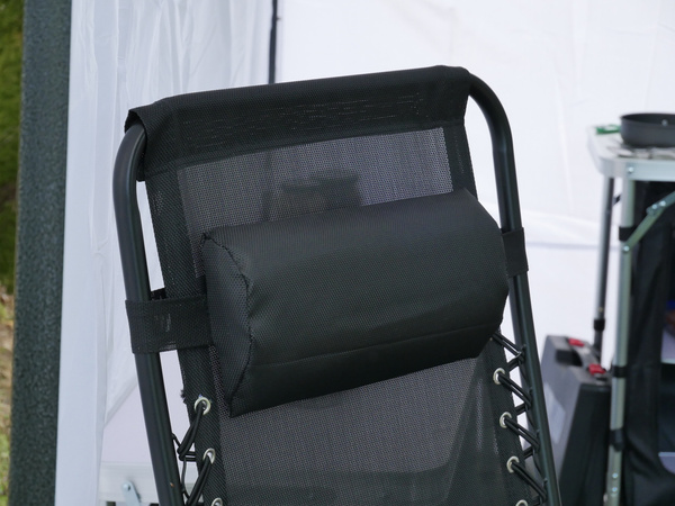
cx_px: 338
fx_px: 2340
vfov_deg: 12.3
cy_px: 253
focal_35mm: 120
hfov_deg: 16.4
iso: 800
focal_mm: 60
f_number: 7.1
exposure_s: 1/200
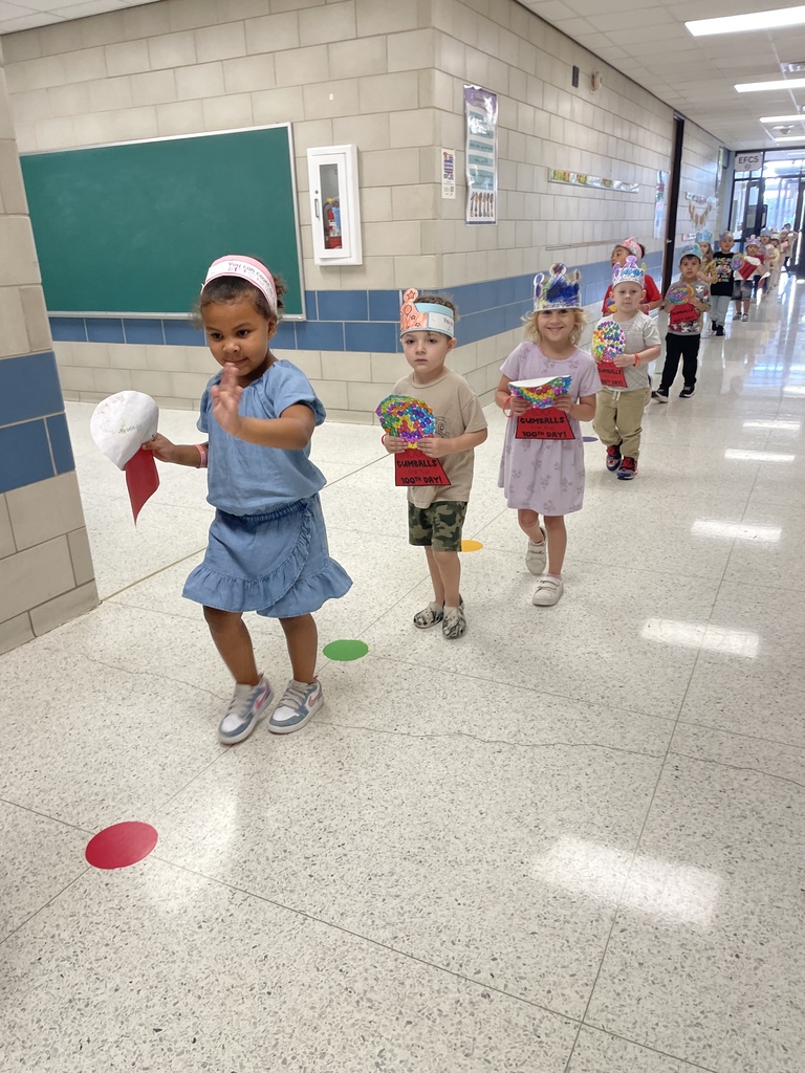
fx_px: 806
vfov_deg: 67.3
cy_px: 536
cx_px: 402
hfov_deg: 53.1
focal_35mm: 26
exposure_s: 1/120
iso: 100
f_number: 1.6
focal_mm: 4.2
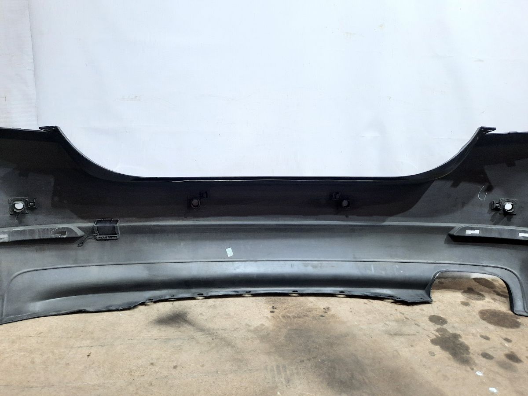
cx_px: 264
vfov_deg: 54.9
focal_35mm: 25
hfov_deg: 69.4
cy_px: 198
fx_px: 381
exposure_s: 1/50
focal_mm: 4.6
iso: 320
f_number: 2
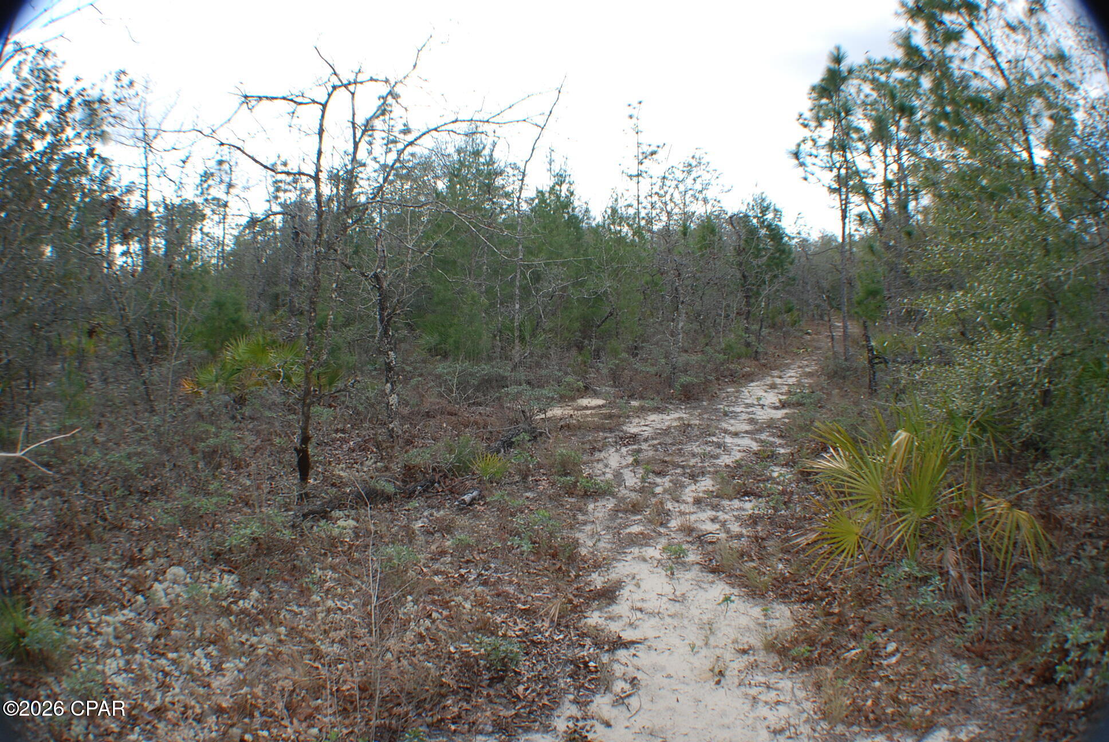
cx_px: 554
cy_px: 371
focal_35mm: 36
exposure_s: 1/200
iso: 250
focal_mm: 24
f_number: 8
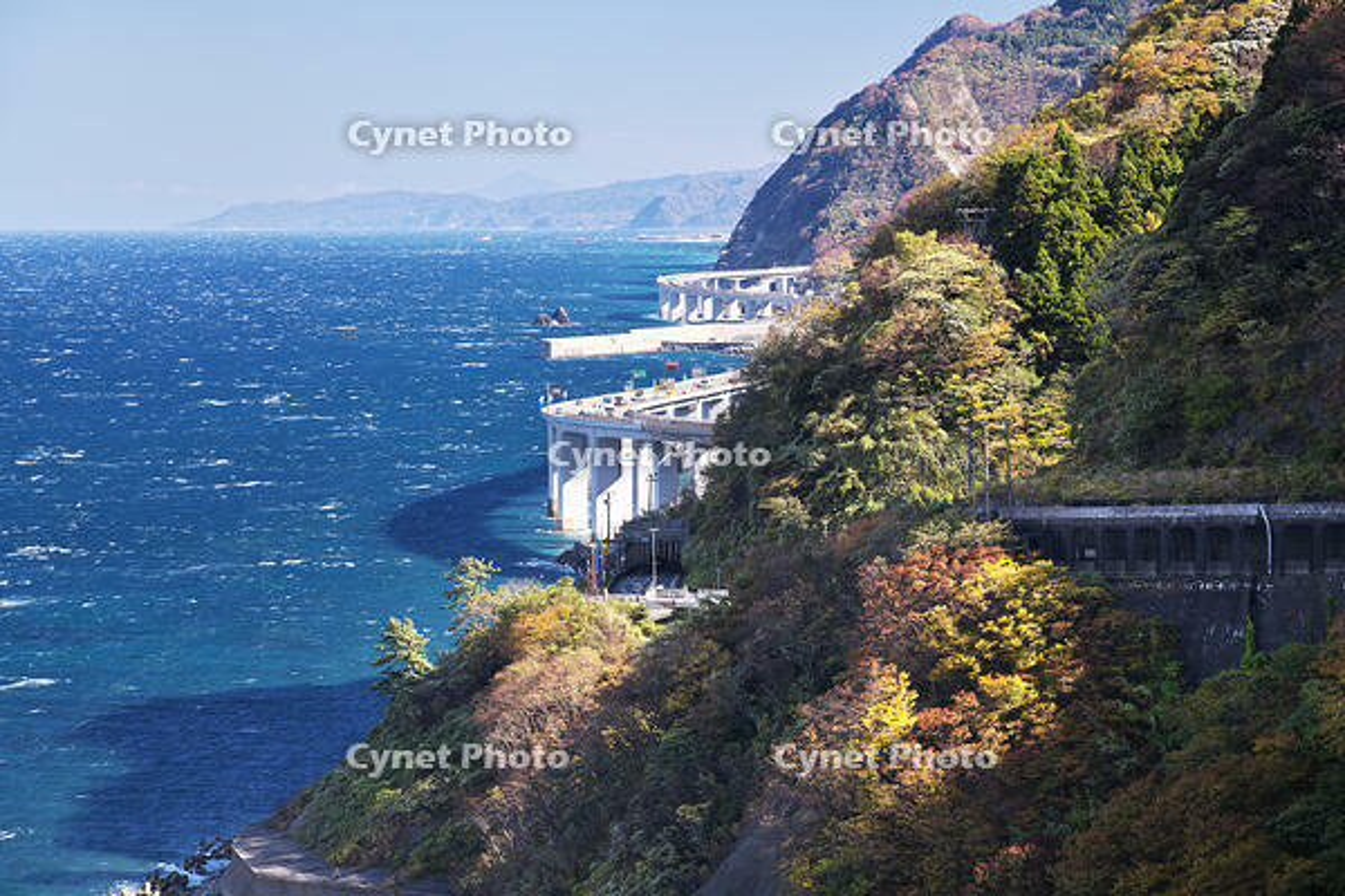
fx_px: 5043
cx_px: 672
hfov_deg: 15.2
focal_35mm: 135
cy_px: 448
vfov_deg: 10.2
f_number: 10
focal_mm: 135
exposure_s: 1/30
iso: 100
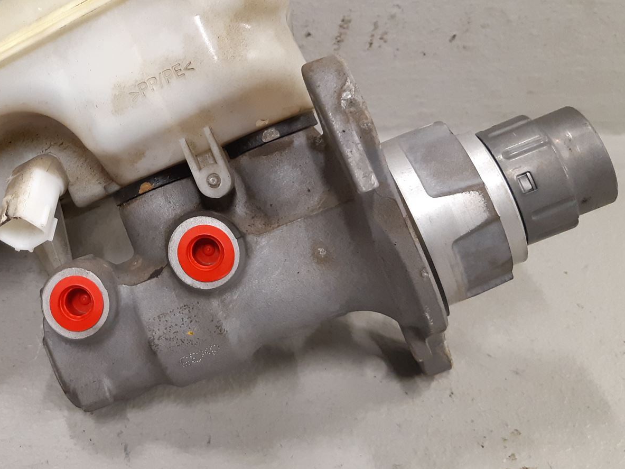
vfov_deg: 31.8
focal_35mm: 45
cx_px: 137
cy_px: 143
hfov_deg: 40.6
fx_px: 812
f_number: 1.7
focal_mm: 3.93
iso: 200
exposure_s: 1/50
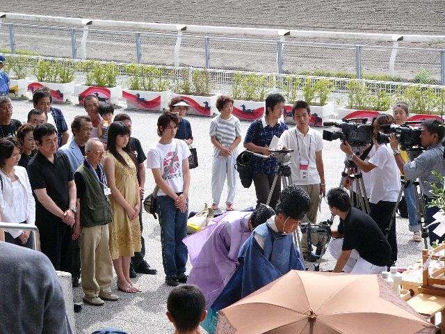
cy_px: 167
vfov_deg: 12.9
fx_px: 1478
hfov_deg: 17.1
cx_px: 222
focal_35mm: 115
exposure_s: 1/1000
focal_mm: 19.1
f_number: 2.8
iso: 100
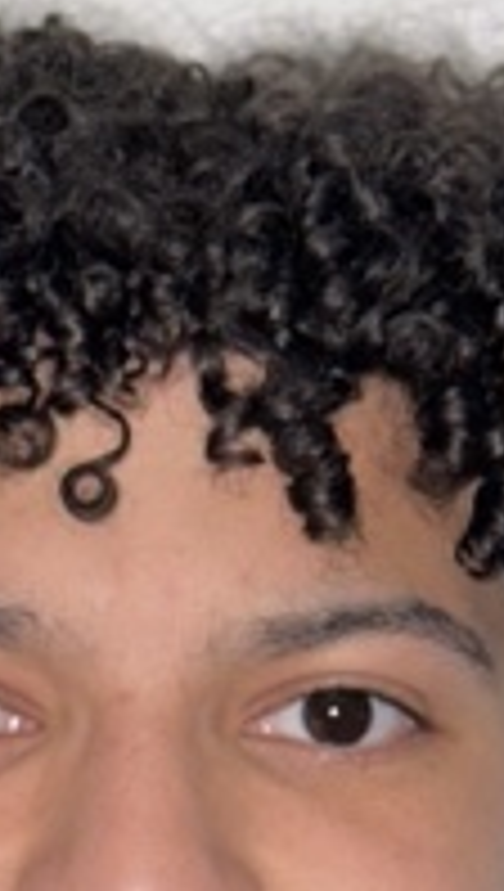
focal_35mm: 211
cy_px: 1404
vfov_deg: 9.8
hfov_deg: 5.8
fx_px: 4992
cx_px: 148
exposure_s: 1/12
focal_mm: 6.86
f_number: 1.78
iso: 50
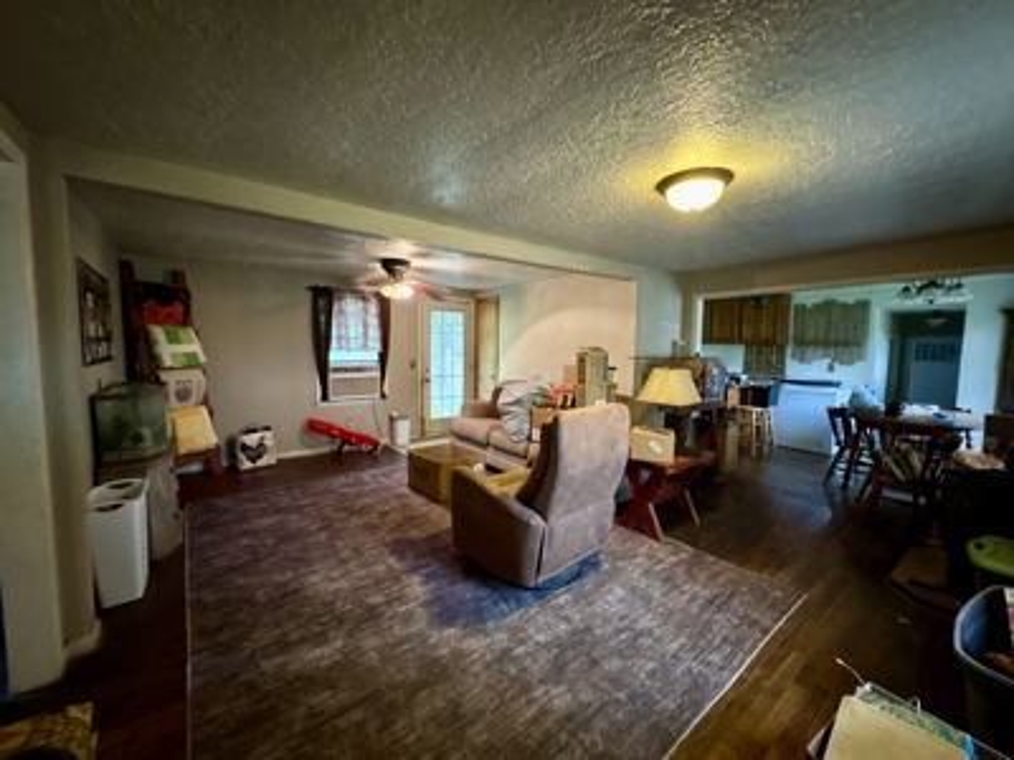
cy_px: 380
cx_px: 507
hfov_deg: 102.1
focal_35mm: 14
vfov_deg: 85.7
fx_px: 410
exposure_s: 1/40
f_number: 2.2
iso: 1250
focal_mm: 2.22
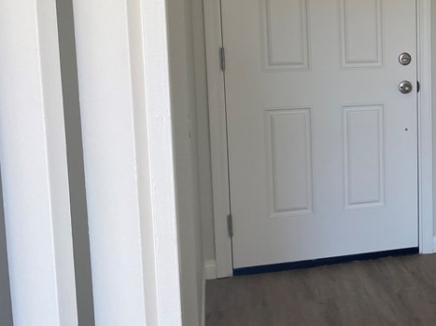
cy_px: 108
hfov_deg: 30.6
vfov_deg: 25.5
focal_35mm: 57
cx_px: 465
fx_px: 718
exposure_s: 1/122
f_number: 1.8
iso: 64
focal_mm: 4.25
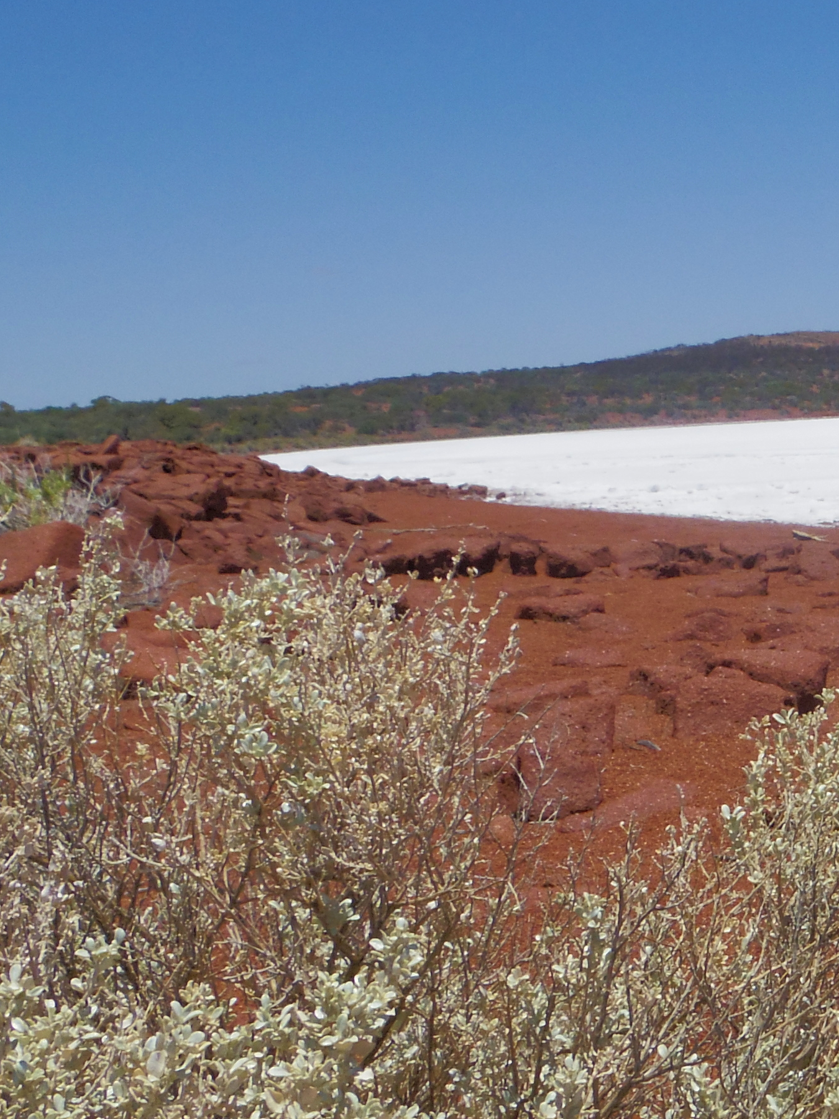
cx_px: 1151
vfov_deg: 32.1
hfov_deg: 21.6
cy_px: 688
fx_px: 1939
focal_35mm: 60
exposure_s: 1/1600
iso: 200
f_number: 5.6
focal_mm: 5
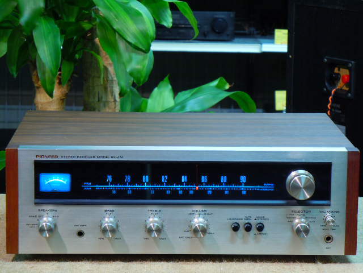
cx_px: 182
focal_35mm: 133
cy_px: 136
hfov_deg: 14.8
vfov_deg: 11.1
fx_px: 1395
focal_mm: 24
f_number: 4.6
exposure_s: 1/2.5
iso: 100
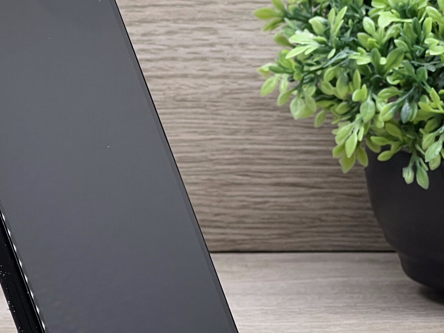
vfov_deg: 8.2
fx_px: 2322
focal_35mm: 181
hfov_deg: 10.9
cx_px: 55
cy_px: 146
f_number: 2.8
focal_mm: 9
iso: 80
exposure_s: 1/100
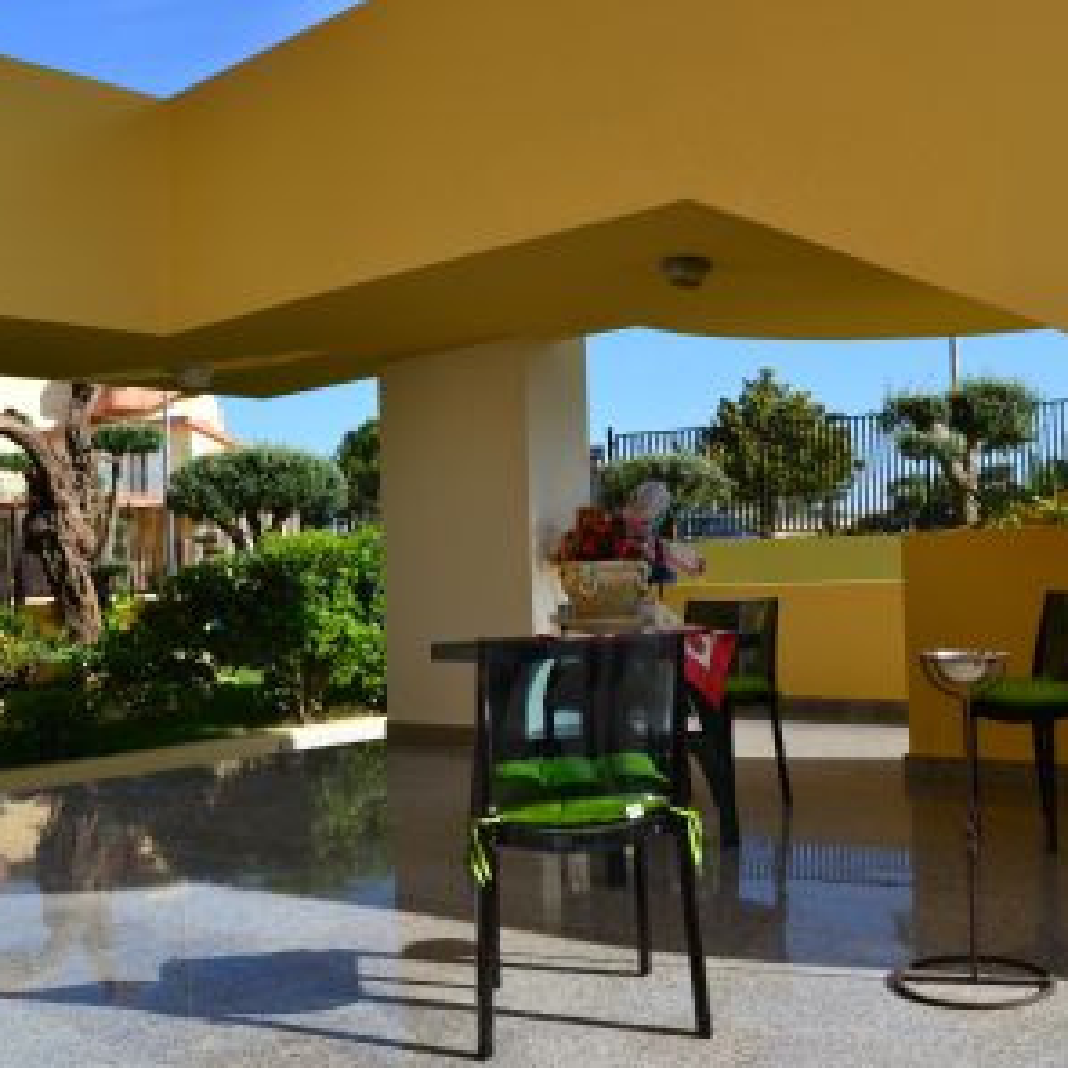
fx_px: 1222
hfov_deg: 47.0
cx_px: 623
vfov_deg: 47.2
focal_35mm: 35
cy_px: 539
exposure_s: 1/500
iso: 400
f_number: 11
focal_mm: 18
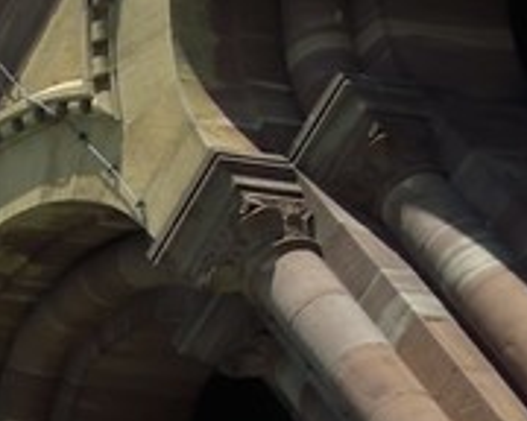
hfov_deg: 6.9
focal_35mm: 200
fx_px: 3119
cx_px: -1692
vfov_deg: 6.9
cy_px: 1289
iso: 200
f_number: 13
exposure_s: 1/250
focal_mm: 24
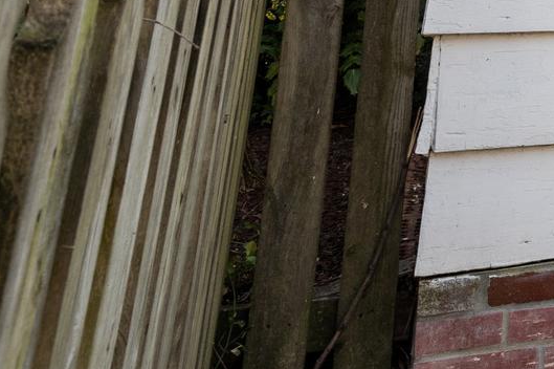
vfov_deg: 19.8
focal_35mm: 62
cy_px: -131
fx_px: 953
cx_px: 1002
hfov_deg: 21.2
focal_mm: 16
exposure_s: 1/125
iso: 200
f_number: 8
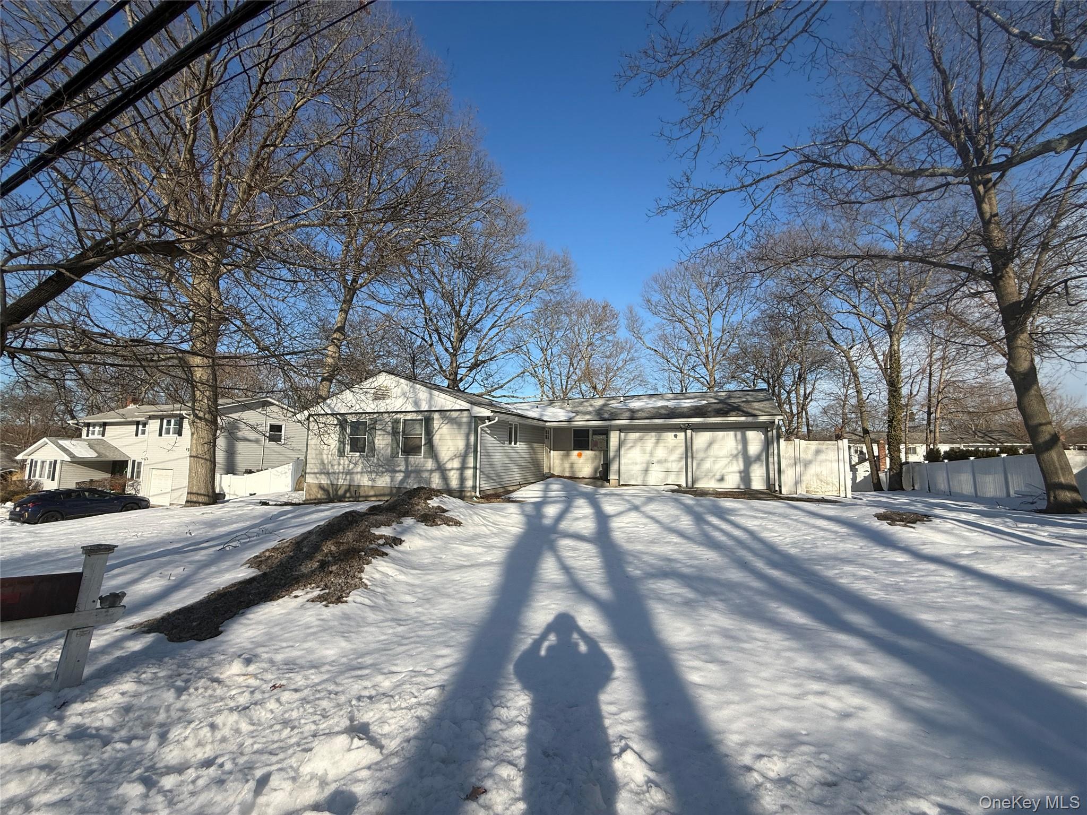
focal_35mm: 14
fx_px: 440
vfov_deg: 85.7
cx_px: 544
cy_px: 408
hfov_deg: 102.1
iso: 50
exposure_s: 1/2506
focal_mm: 2.22
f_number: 2.2
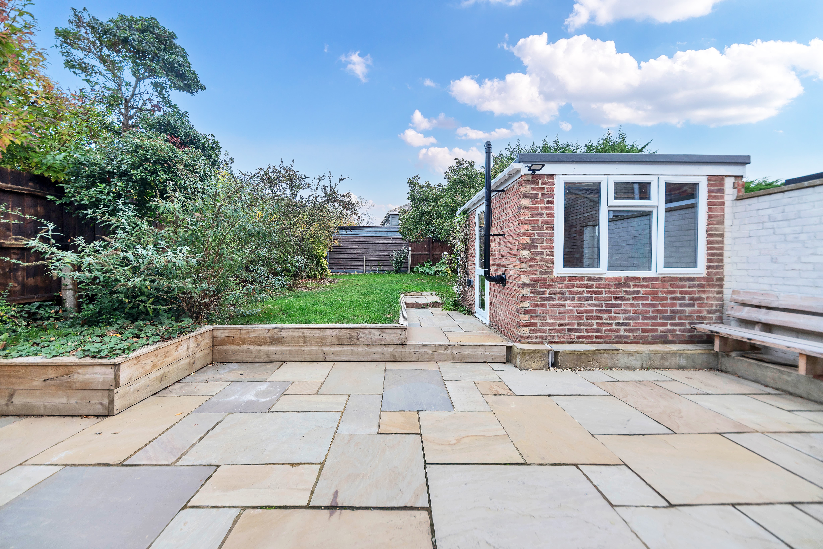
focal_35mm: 12
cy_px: 274
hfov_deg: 112.6
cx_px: 412
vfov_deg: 90.0
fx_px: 274
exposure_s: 1/100
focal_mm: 12
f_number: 8
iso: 100
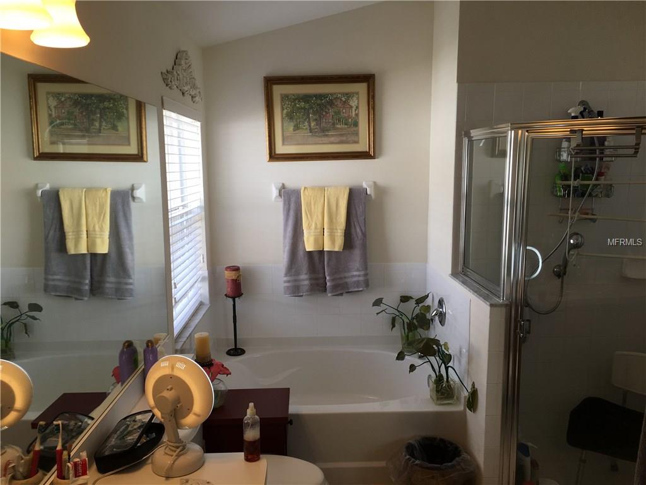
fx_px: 541
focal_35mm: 29
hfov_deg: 61.7
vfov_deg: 48.2
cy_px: 242
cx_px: 323
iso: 32
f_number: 2.2
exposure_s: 1/120
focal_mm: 4.15
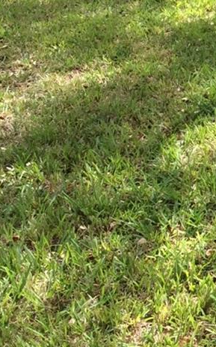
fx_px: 1103
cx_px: 404
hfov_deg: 10.4
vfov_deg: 17.2
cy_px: -45
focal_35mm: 117
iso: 32
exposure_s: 1/572
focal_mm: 3.3
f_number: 2.4
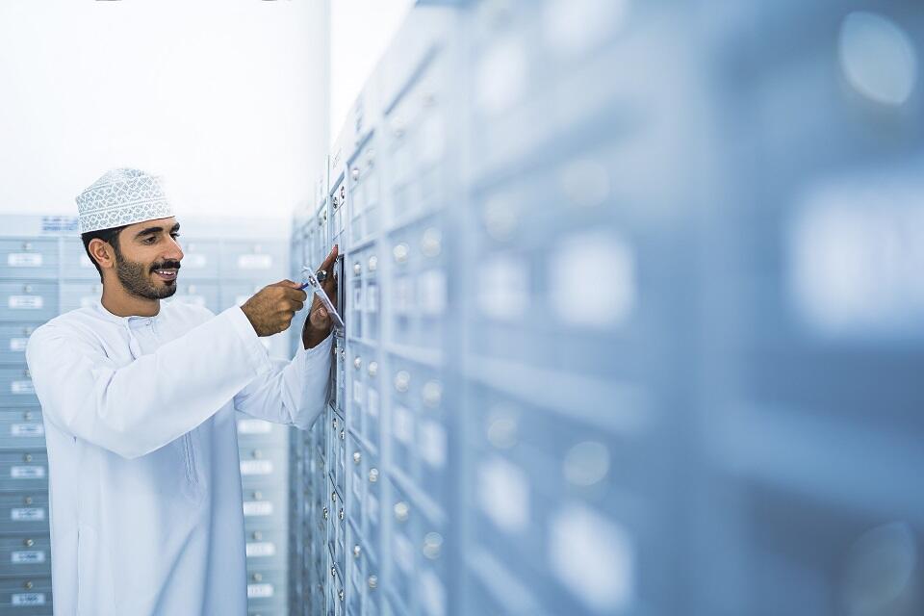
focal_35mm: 50
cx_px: 462
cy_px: 308
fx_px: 1283
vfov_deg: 27.0
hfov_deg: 39.6
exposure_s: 1/160
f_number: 1.4
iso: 100
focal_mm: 50
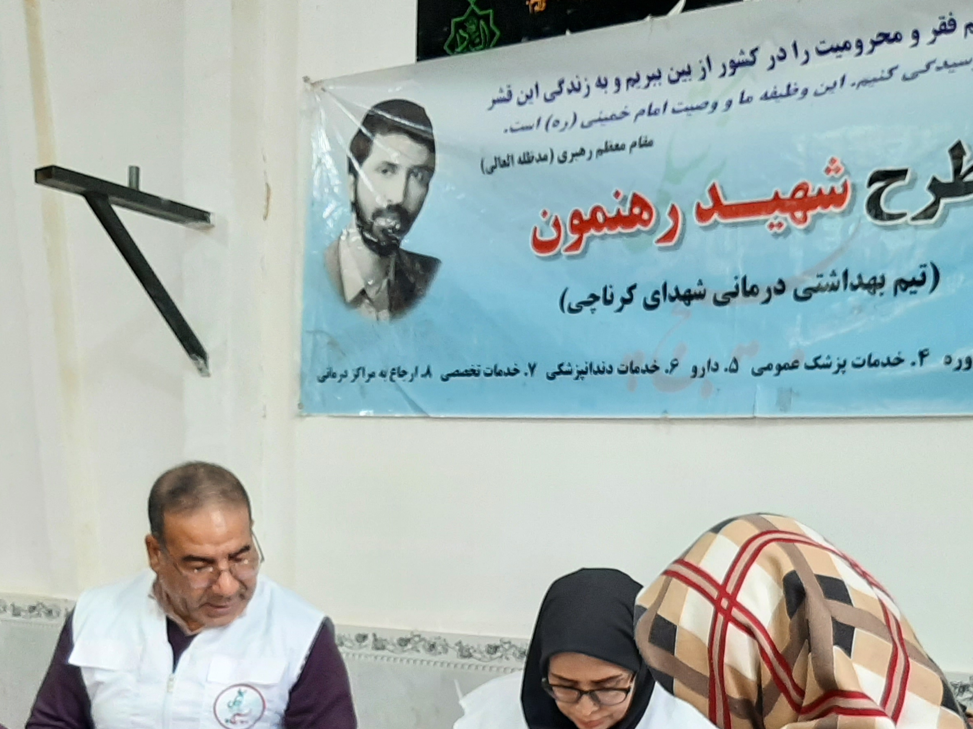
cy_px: 605
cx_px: 499
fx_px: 1237
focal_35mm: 44
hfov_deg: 42.9
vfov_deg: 31.8
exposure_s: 1/33
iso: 200
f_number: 1.7
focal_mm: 3.93
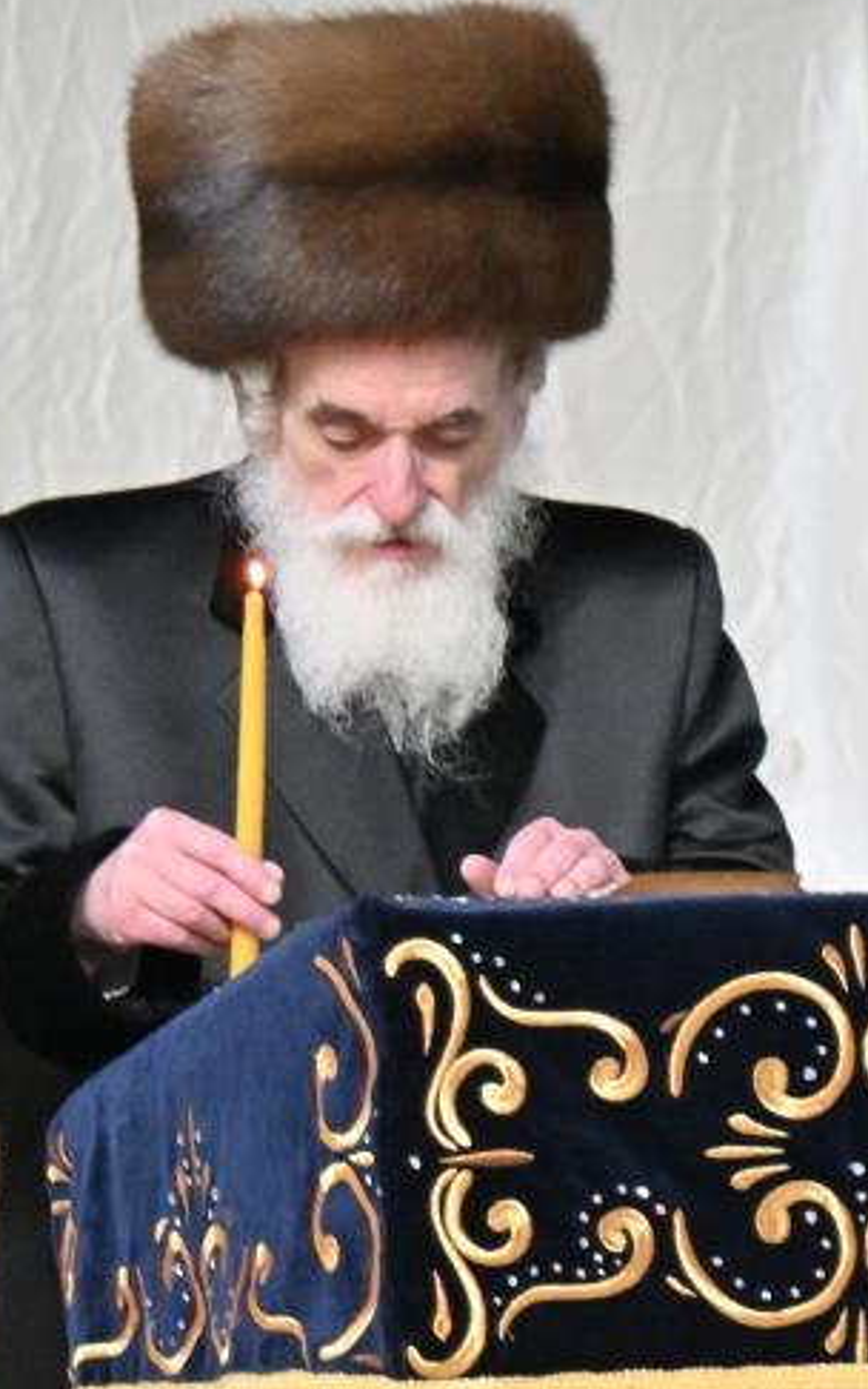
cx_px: 834
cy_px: 837
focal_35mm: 337
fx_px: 12748
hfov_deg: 3.9
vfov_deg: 6.2
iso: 1600
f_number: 4
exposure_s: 1/125
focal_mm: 105
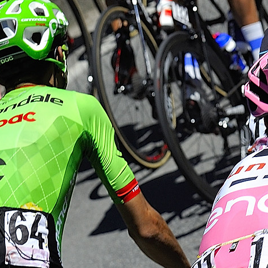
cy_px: -55
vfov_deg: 3.6
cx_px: 284
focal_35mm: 485
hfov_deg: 3.6
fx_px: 4248
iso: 220
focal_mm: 112
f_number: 6.3
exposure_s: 1/1250
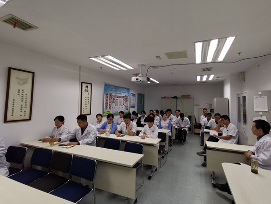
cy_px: 97
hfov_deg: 90.9
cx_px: 143
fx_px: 133
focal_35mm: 17
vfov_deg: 74.7
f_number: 2.2
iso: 320
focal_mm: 2.35
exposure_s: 1/100
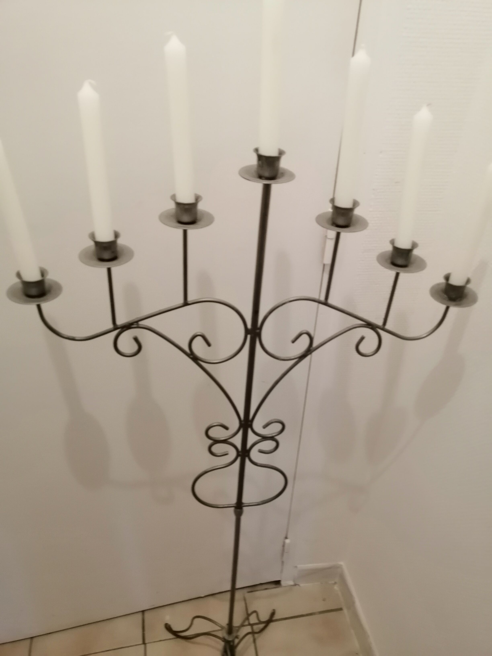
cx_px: 246
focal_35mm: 26
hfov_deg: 53.1
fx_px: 493
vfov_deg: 67.3
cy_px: 328
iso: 320
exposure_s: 1/25
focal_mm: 3.96
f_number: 1.8
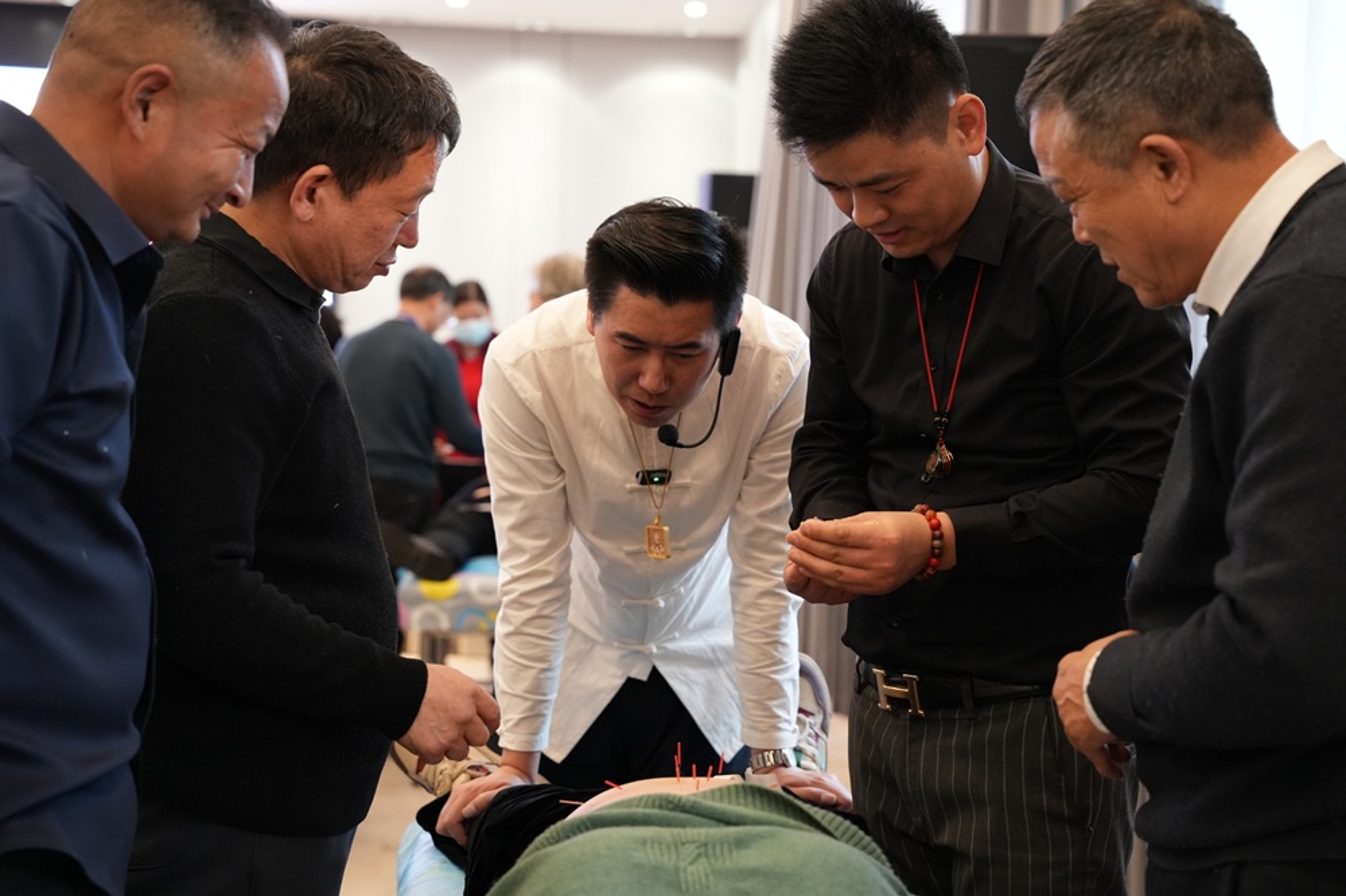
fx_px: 2299
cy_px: 448
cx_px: 673
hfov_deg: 32.6
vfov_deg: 22.1
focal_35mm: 62
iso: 4000
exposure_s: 1/200
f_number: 4
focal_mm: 61.5
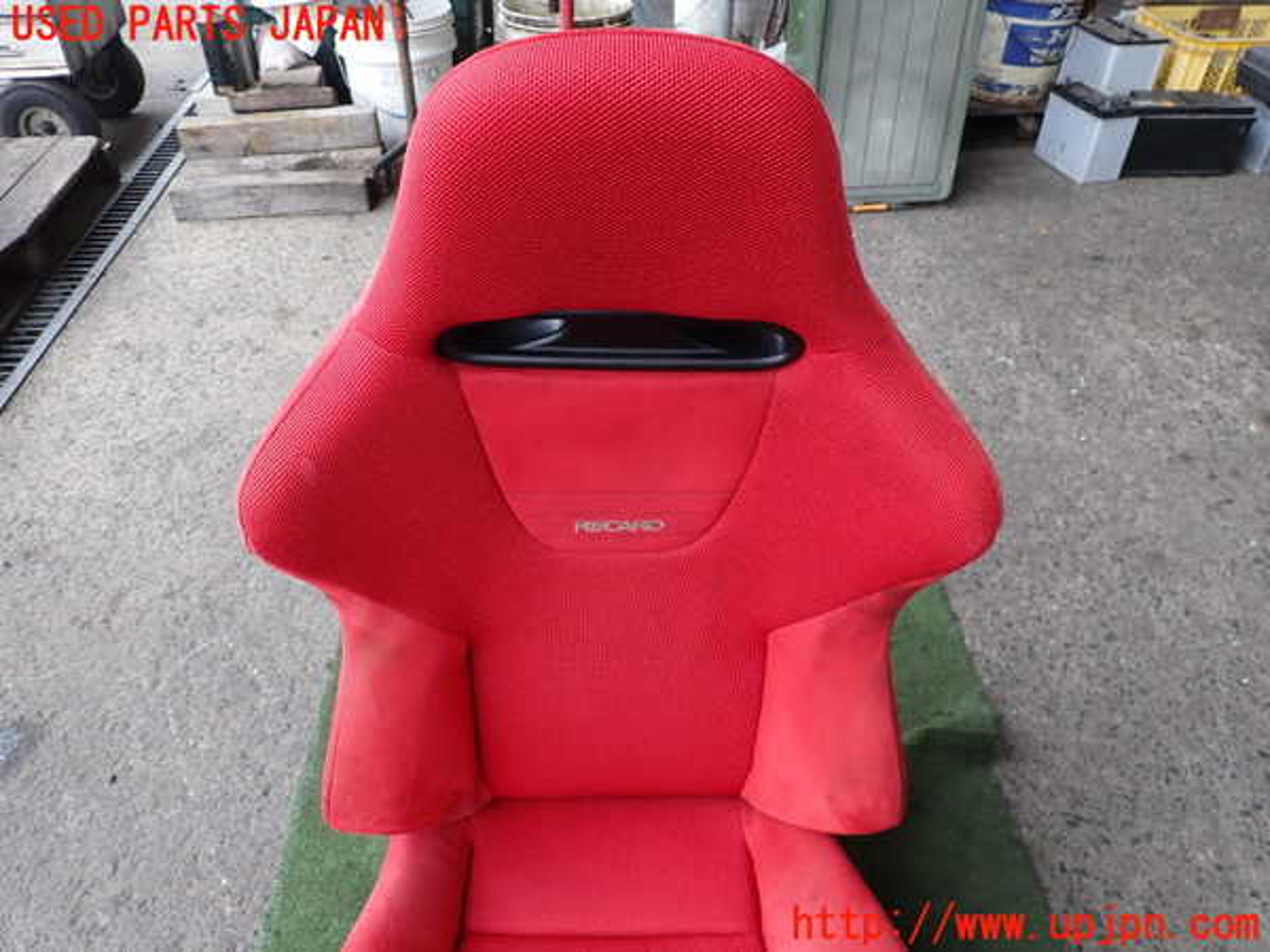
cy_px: 476
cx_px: 635
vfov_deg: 54.9
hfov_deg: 69.4
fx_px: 917
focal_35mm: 25
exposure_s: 1/100
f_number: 2.8
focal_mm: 4.5
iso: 100
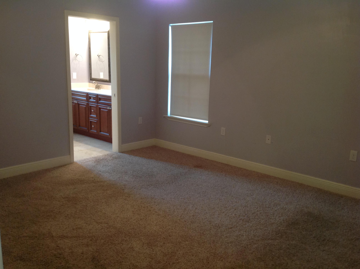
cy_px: 134
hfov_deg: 52.7
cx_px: 180
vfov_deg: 40.6
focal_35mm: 35
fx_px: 363
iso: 100
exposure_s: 1/15
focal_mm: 4.28
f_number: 2.4
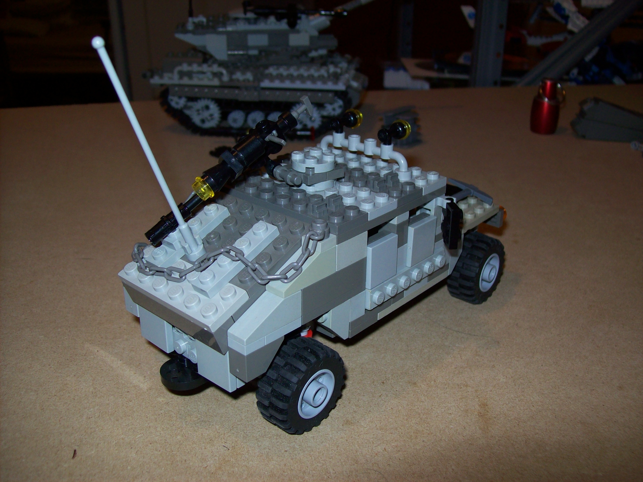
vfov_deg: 39.6
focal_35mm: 36
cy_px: 241
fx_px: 668
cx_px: 322
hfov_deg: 51.4
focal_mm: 6
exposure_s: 1/64
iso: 80
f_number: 2.7
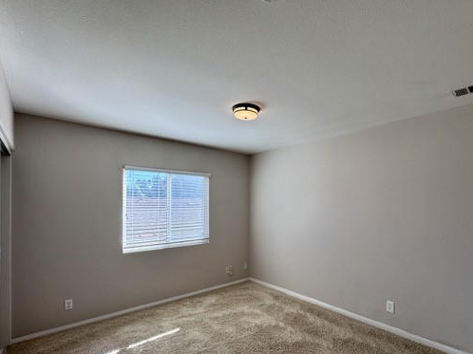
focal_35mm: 18
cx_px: 270
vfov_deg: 71.1
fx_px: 246
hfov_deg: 87.2
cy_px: 205
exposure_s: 1/230
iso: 40
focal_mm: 2.22
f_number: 2.2
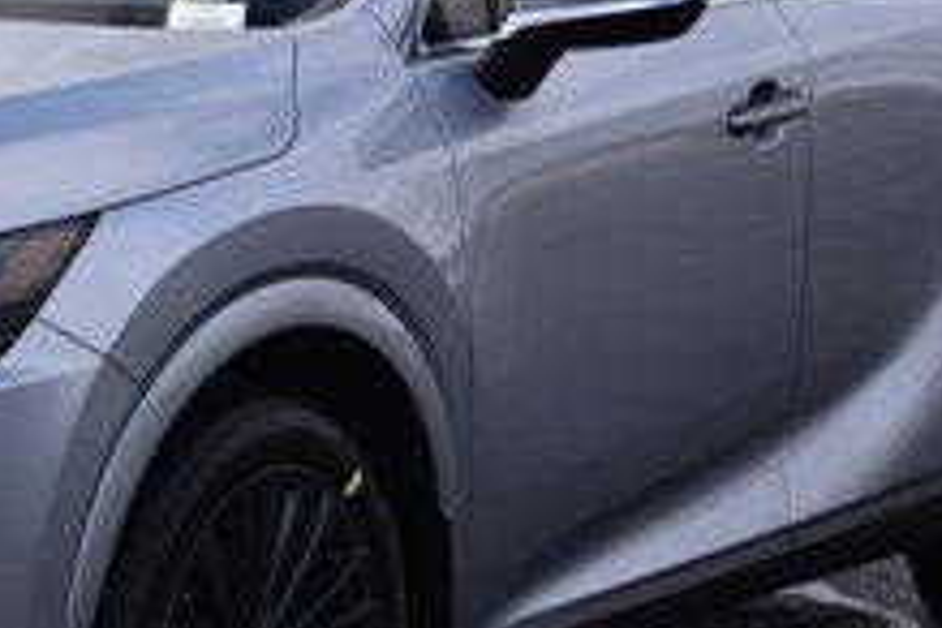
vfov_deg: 7.8
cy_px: 135
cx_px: 60
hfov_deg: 11.7
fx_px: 4579
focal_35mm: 175
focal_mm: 40
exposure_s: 1/1250
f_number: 5
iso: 400
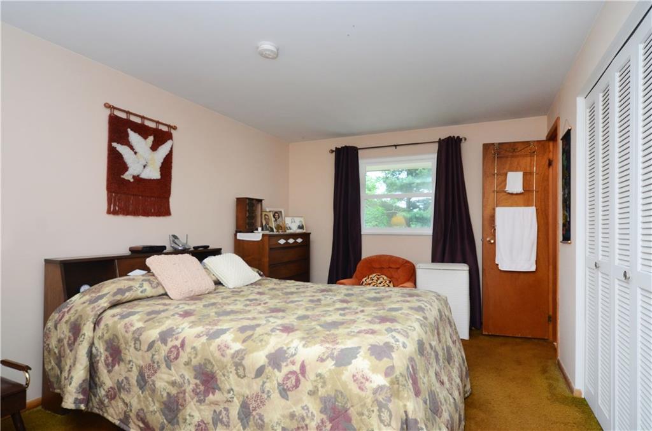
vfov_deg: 67.1
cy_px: 216
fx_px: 325
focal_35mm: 18
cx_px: 326
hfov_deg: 90.2
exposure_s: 1/125
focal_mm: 12
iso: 800
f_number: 5.6
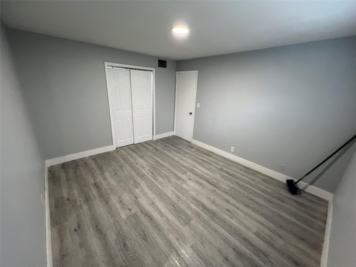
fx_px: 134
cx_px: 178
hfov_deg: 106.2
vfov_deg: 89.9
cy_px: 134
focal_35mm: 13
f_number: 1.8
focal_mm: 1.57
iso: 320
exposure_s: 1/60
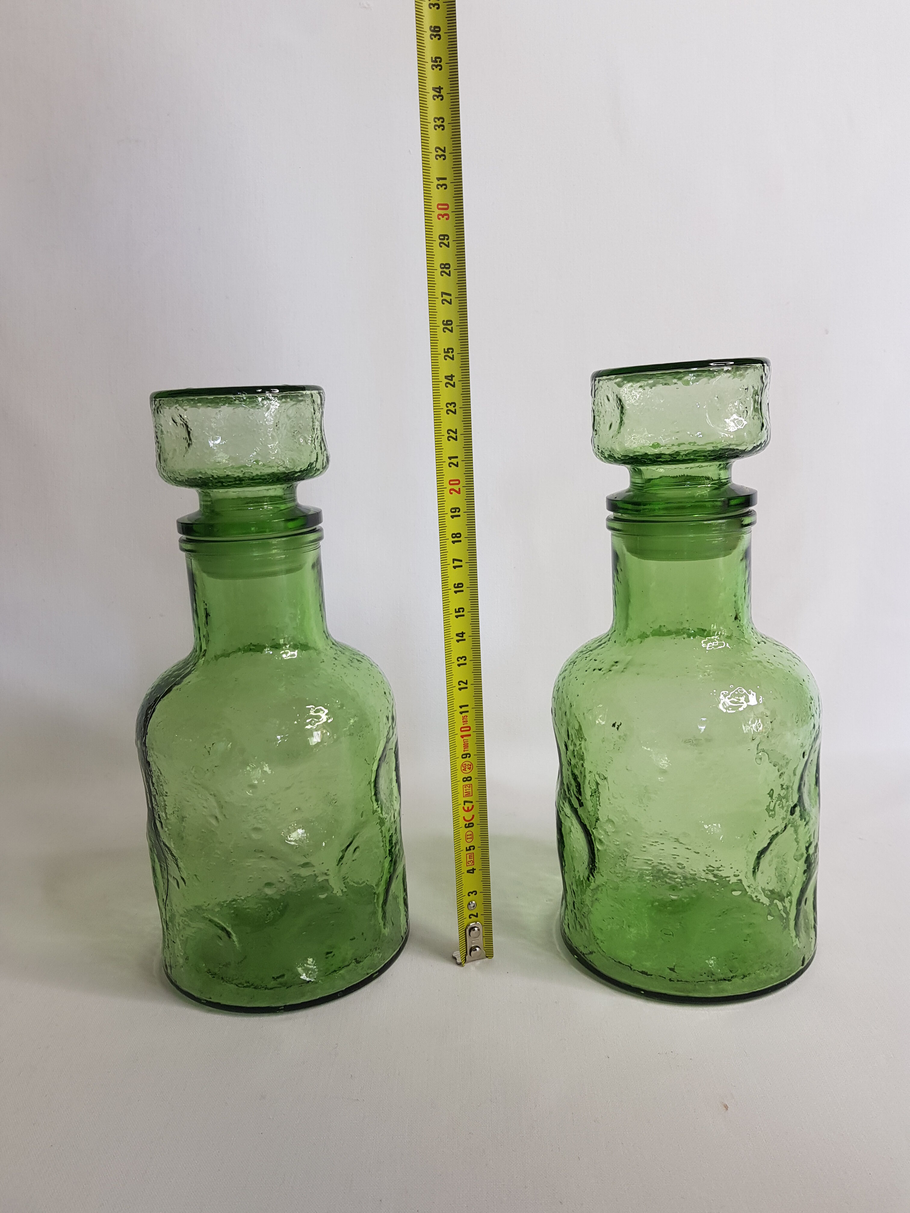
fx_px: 911
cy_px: 606
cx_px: 455
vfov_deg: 67.3
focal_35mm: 26
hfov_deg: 53.1
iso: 64
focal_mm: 4.2
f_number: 1.7
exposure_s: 1/100
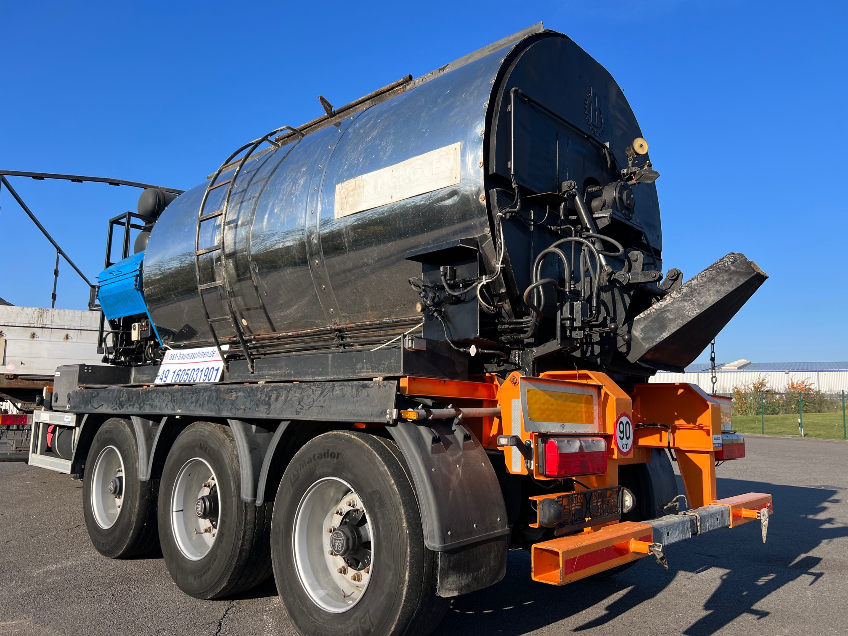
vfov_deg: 53.1
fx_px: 637
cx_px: 424
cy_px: 318
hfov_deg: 67.3
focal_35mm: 26
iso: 50
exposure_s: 1/2513
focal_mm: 5.7
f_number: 1.5
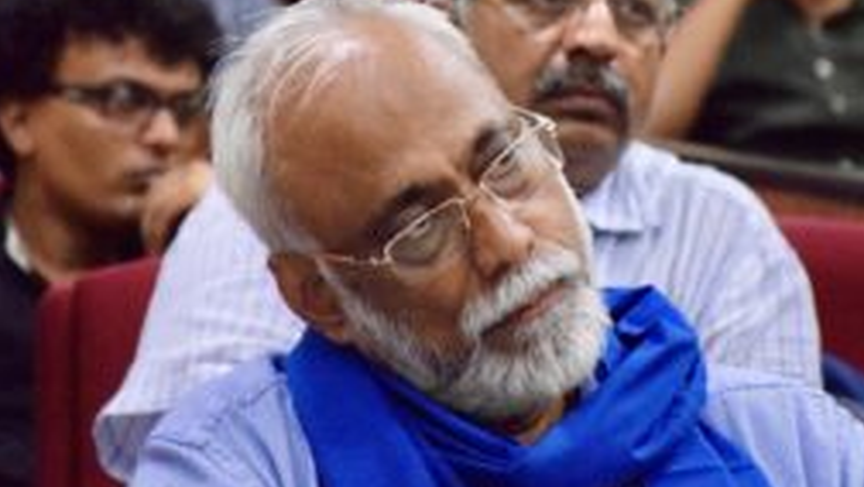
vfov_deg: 3.5
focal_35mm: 349
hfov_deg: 6.2
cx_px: 425
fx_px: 7999
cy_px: 135
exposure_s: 1/250
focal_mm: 140
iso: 12800
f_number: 5.6
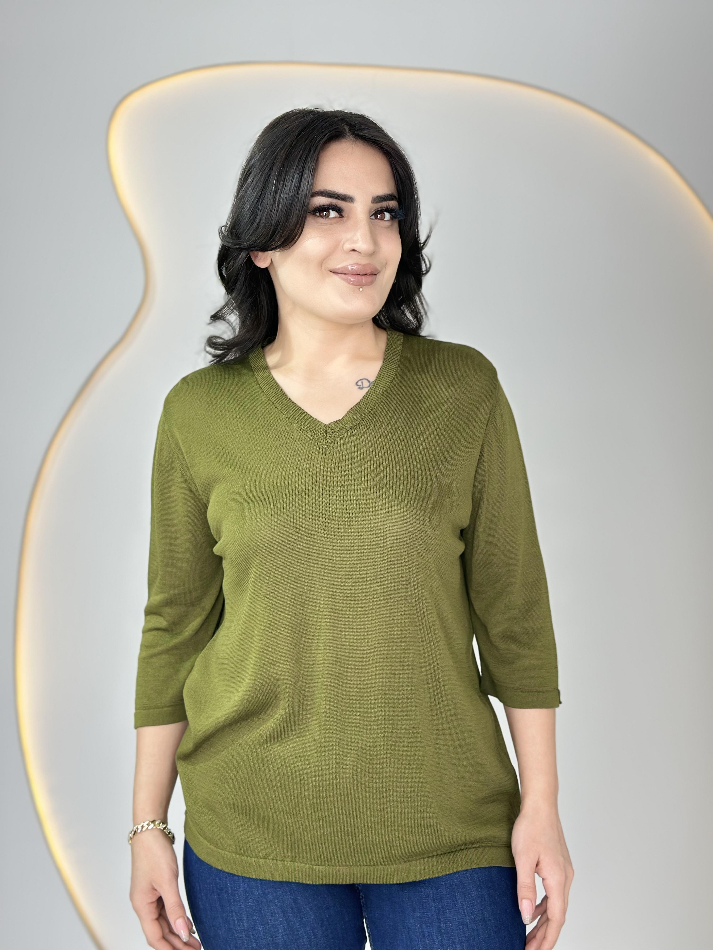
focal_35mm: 48
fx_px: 1318
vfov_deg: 39.7
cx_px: 356
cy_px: 475
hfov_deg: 30.3
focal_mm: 6.86
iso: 80
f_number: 1.78
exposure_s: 1/273
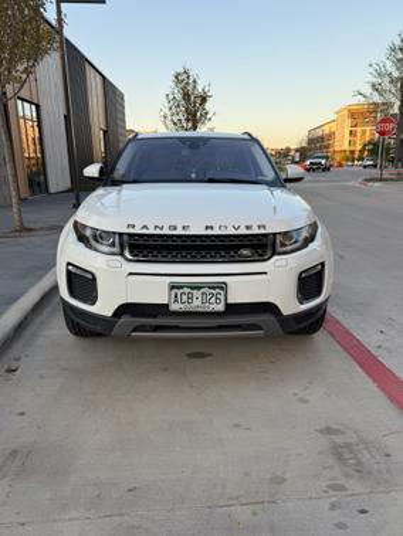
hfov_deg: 56.9
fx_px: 372
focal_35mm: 24
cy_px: 268
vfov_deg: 71.6
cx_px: 202
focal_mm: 6.76
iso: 80
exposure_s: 1/488
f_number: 1.78
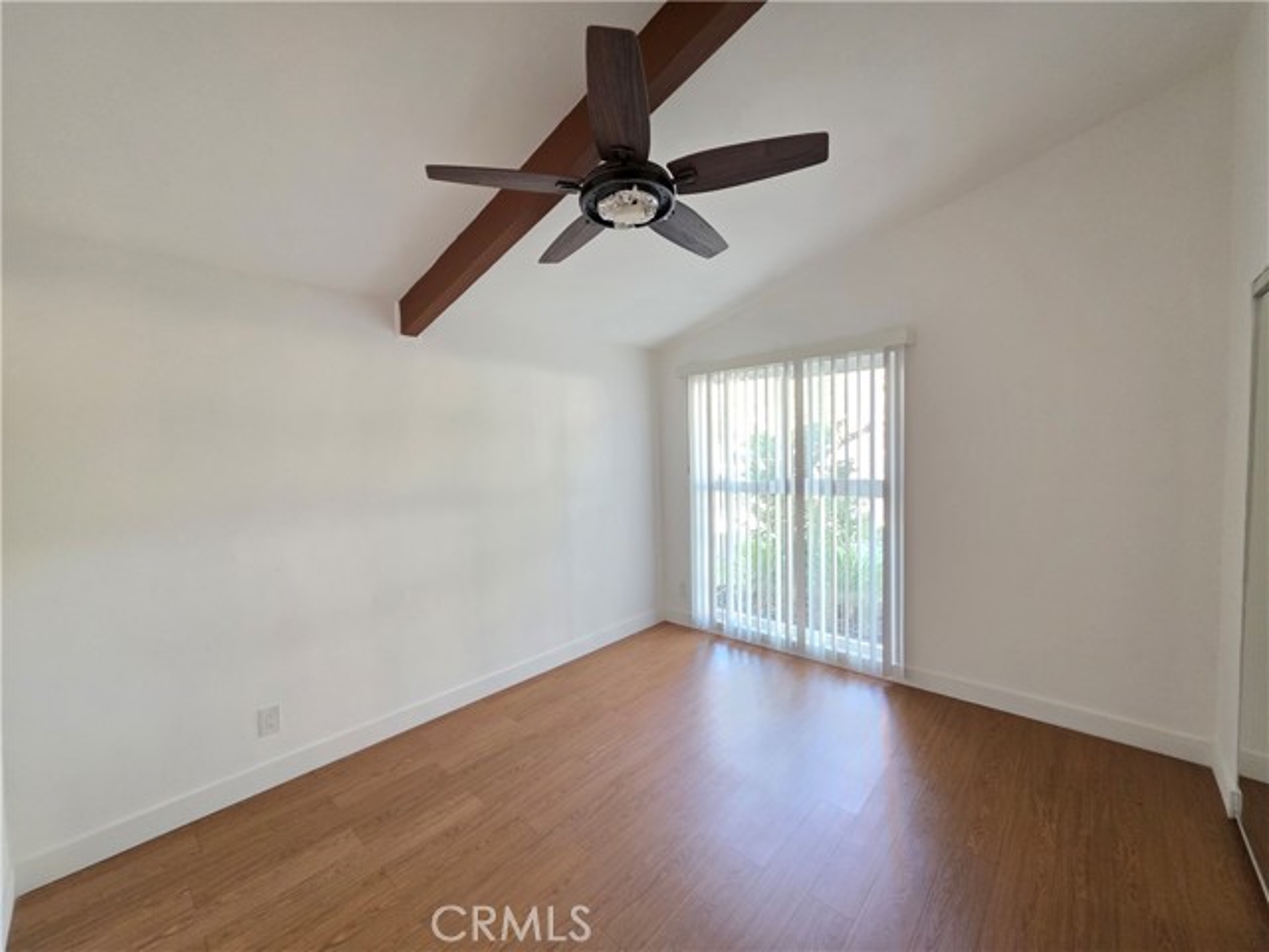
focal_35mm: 13
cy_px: 476
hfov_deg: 106.2
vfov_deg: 89.9
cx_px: 634
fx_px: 477
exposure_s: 1/60
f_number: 1.9
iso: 400
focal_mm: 2.2
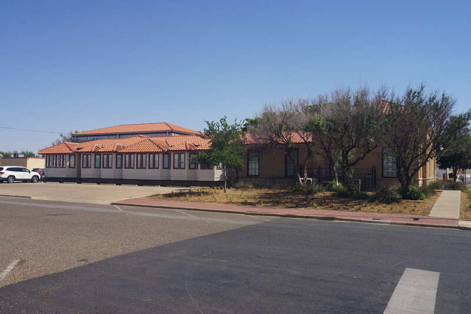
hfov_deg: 59.5
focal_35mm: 32
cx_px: 236
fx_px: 412
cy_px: 157
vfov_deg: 41.7
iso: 100
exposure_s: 1/160
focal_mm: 21
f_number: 11
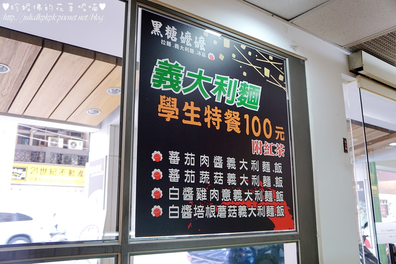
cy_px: 132
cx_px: 198
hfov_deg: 59.5
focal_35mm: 32
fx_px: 347
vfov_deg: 41.7
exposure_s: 1/60
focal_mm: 21
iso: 400
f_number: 4
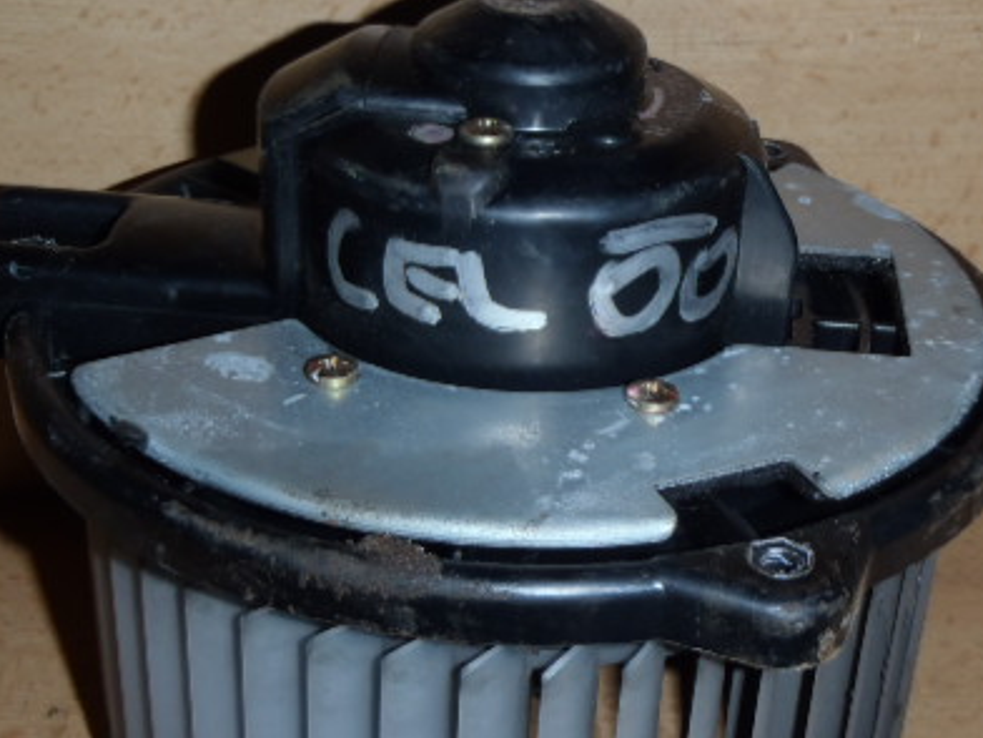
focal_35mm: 62
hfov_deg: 31.2
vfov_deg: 23.6
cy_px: 459
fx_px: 1761
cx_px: 499
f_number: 4.6
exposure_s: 1/40
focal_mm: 6.83
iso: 100
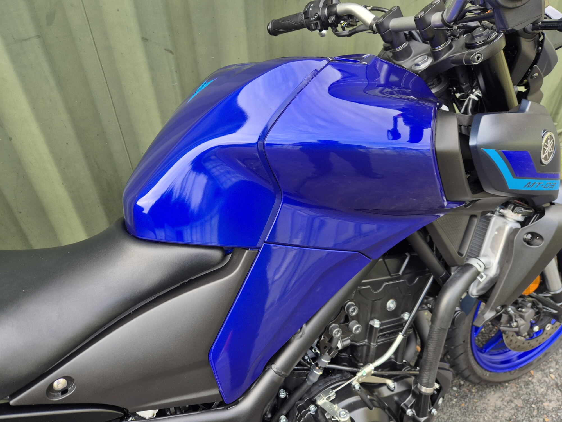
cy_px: 211
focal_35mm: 23
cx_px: 281
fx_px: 373
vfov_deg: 58.9
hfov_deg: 73.9
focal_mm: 5.4
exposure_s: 1/180
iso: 50
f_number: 1.8
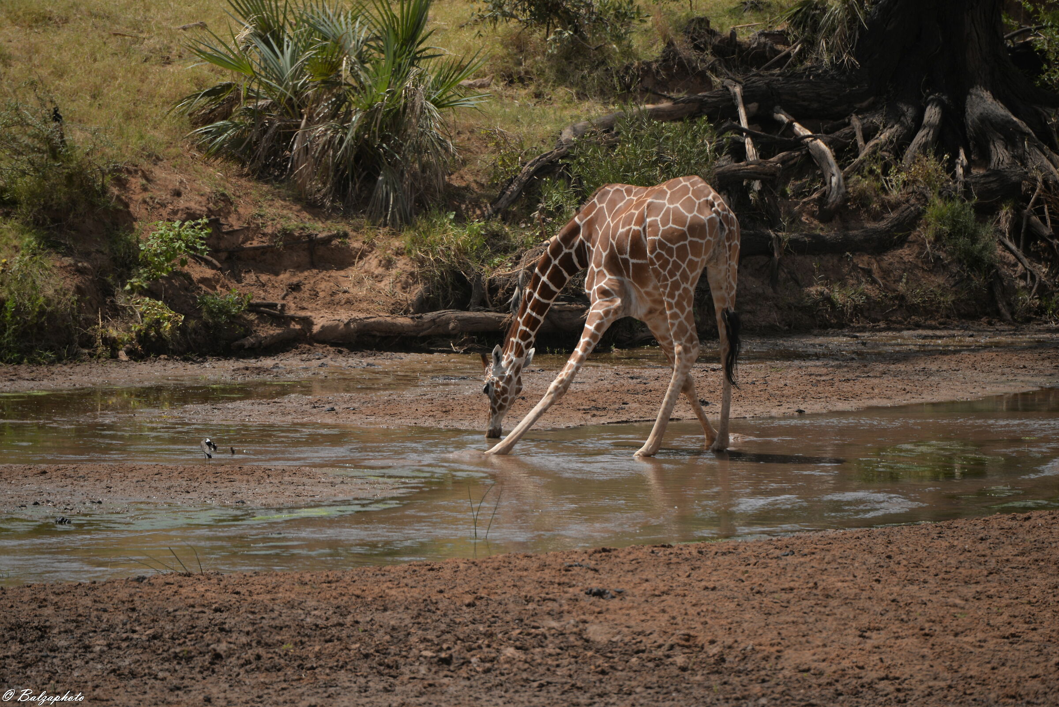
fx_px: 11770
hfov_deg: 5.2
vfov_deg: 3.4
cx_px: 530
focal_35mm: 400
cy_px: 354
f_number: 5.6
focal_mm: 400
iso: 100
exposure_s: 1/800
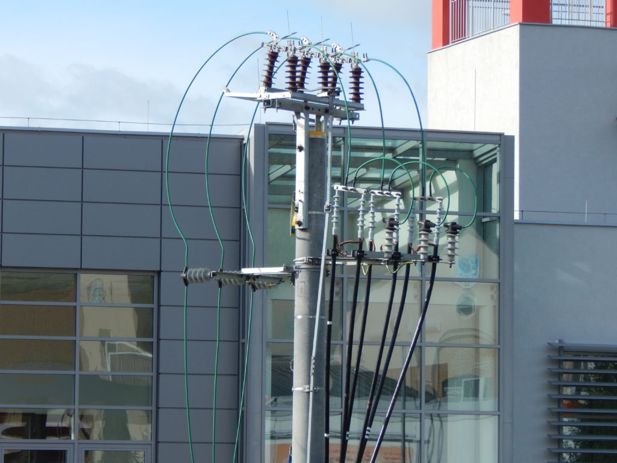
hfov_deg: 9.6
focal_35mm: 207
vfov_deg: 7.2
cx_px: 308
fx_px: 3690
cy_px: 232
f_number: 5.4
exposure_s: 1/400
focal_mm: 37.1
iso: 125
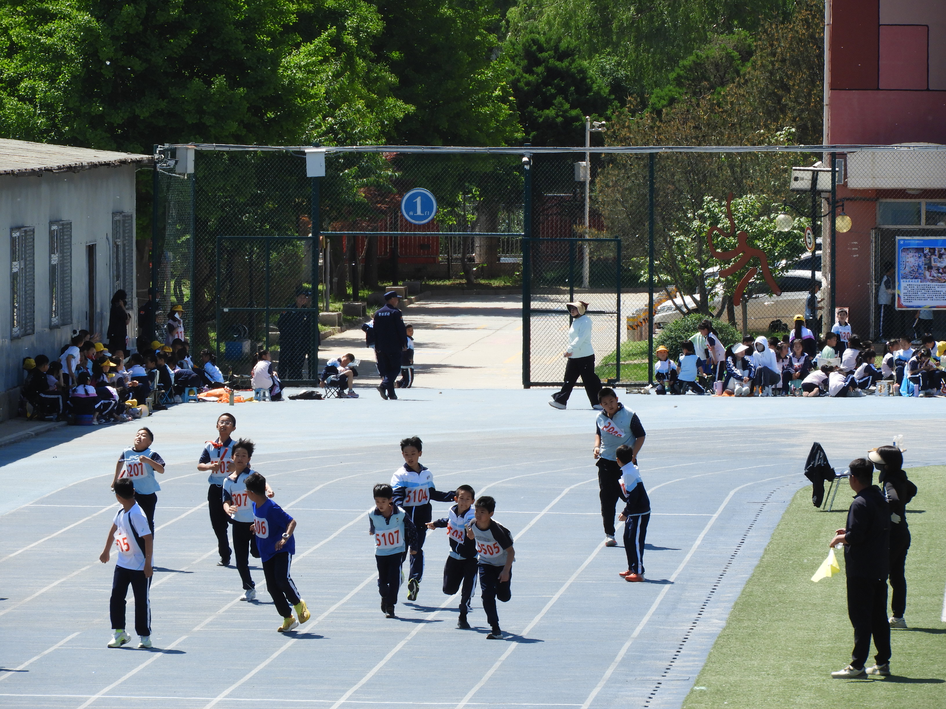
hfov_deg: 5.5
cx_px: 473
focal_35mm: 360
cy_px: 354
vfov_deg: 4.1
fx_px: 9838
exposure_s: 1/400
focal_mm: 64.5
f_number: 5.6
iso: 100
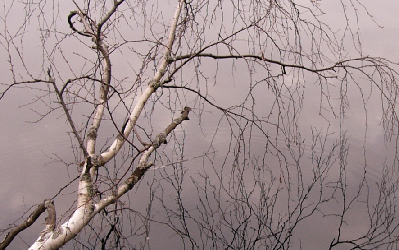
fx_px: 729
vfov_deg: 19.3
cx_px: 307
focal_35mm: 67
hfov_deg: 30.0
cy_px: 174
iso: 50
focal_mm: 4.6
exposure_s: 1/80
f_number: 2.8
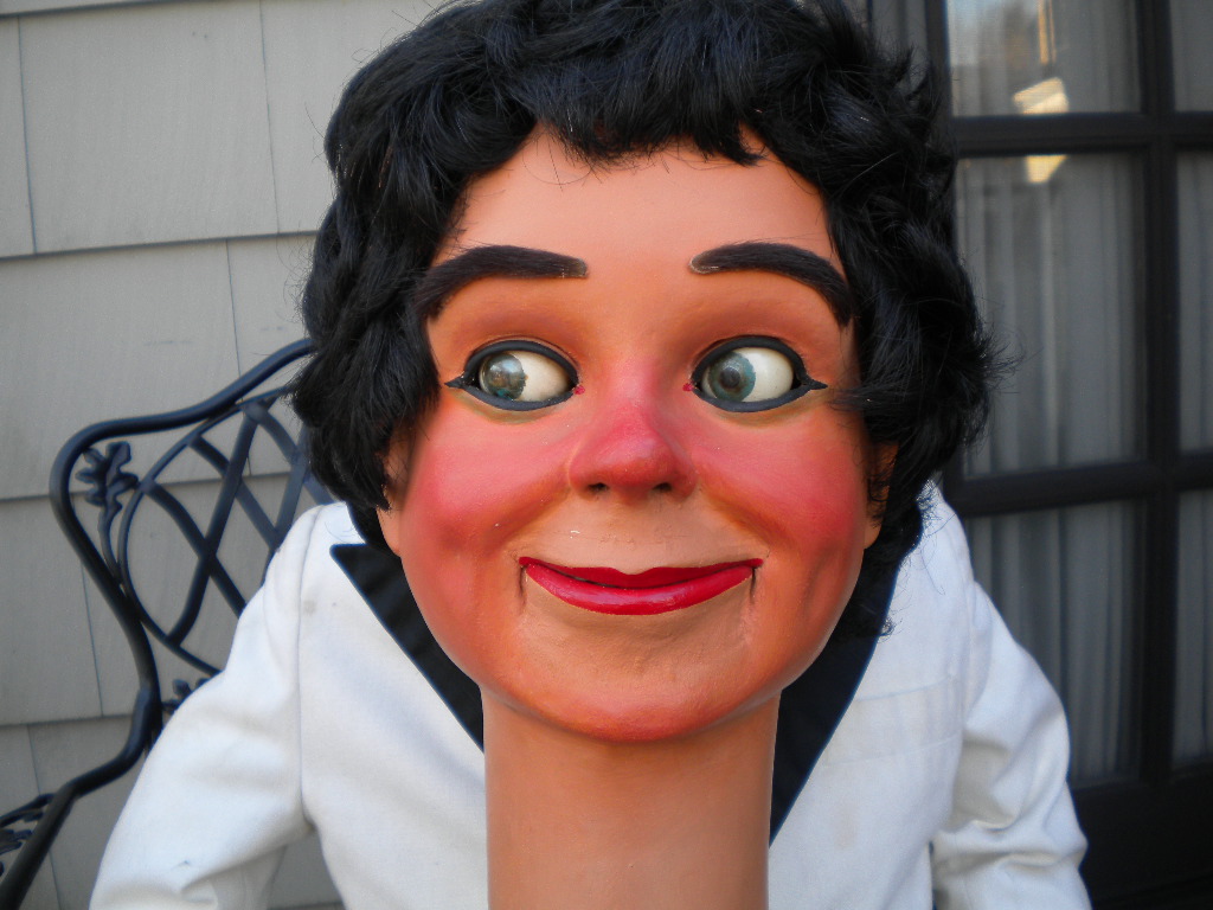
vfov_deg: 40.7
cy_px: 455
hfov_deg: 52.6
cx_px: 606
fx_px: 1226
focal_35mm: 35
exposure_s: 1/78.5
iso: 80
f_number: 3.1
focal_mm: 6.3
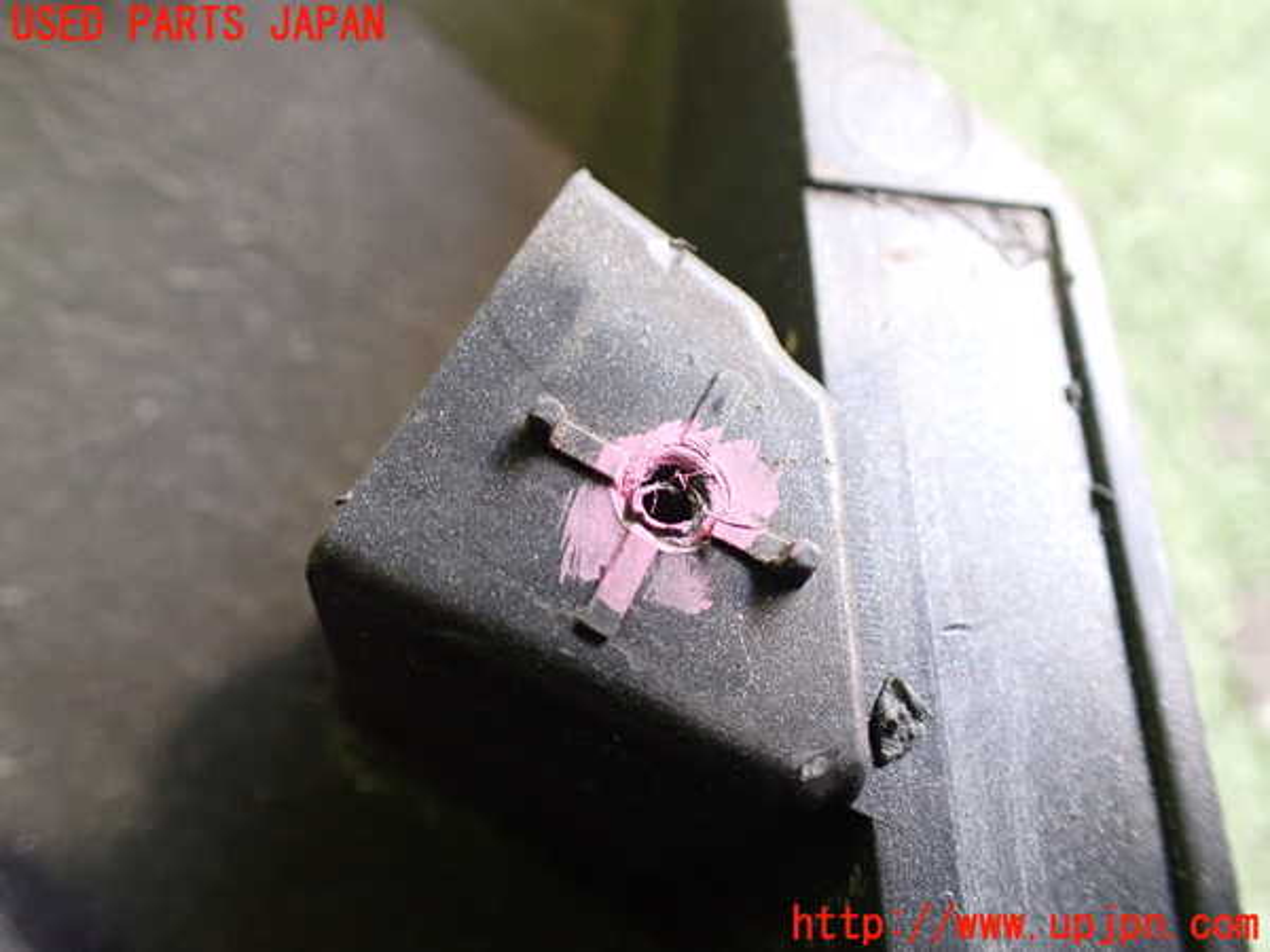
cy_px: 476
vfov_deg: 46.8
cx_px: 635
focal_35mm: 30
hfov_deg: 60.0
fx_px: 1101
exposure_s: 1/60
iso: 800
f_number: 2.3
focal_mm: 5.4
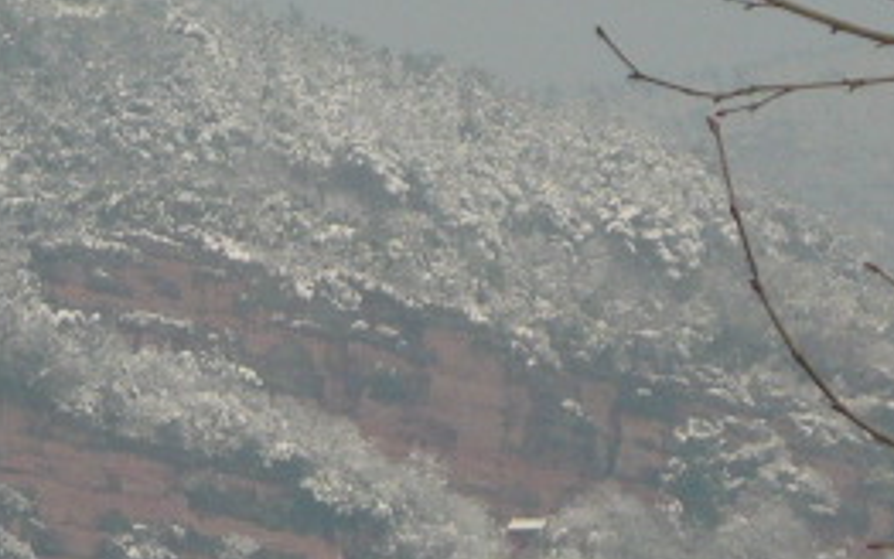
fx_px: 10091
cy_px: -65
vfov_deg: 3.2
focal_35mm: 414
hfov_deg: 5.1
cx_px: 20
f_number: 14
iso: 100
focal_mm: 16.5
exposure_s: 1/125
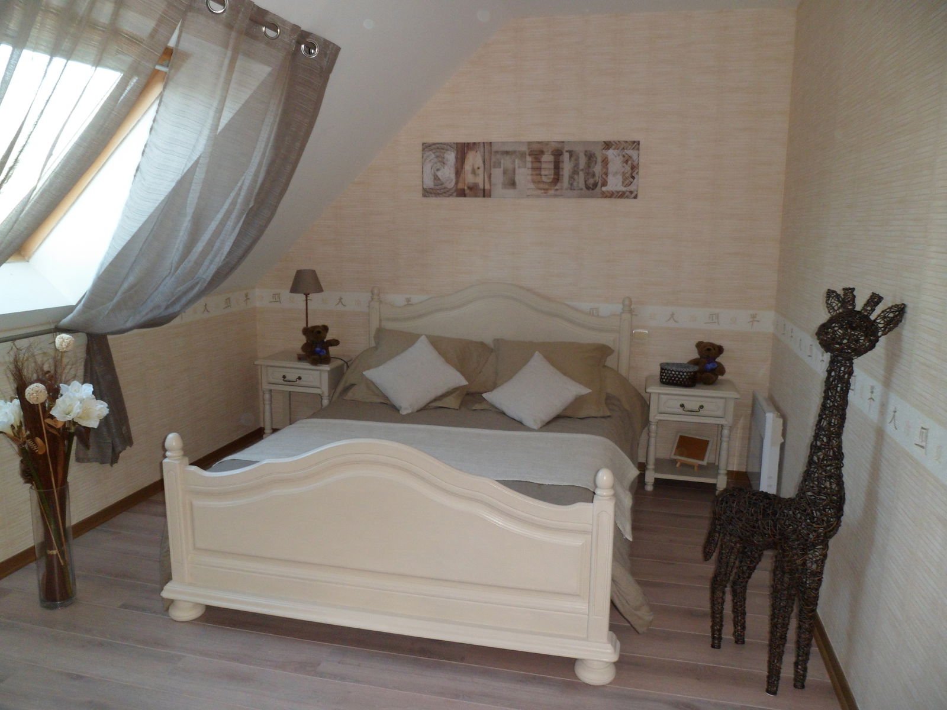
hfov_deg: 67.3
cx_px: 474
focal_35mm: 26
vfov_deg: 53.1
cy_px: 355
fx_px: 711
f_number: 3.3
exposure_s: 1/45
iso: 120
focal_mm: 4.9
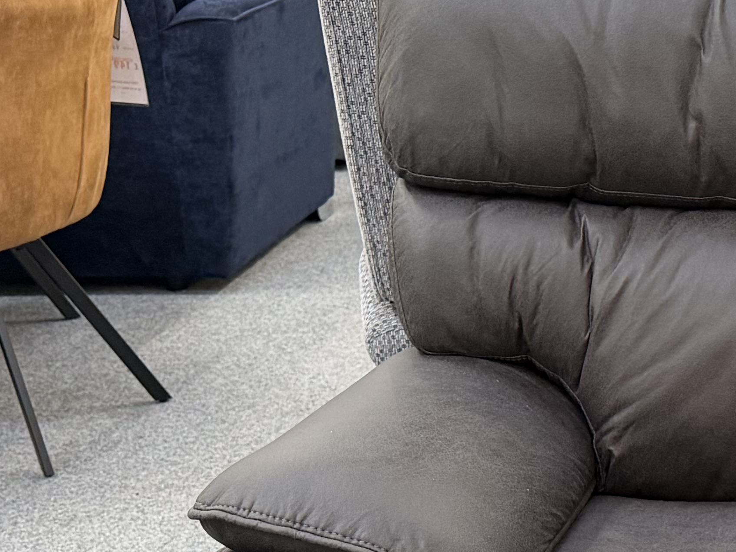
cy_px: 568
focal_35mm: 81
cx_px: 873
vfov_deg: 17.7
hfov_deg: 22.3
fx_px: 1722
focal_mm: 6.76
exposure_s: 1/50
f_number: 1.78
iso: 250
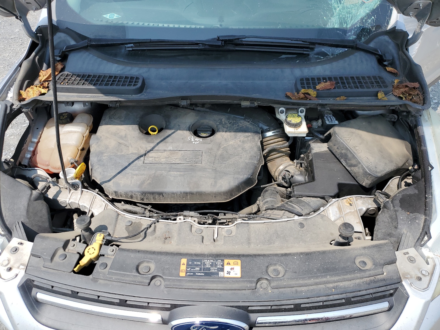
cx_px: 220
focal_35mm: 26
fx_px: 330
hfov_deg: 67.3
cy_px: 165
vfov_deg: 53.1
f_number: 1.5
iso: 50
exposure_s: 1/1667
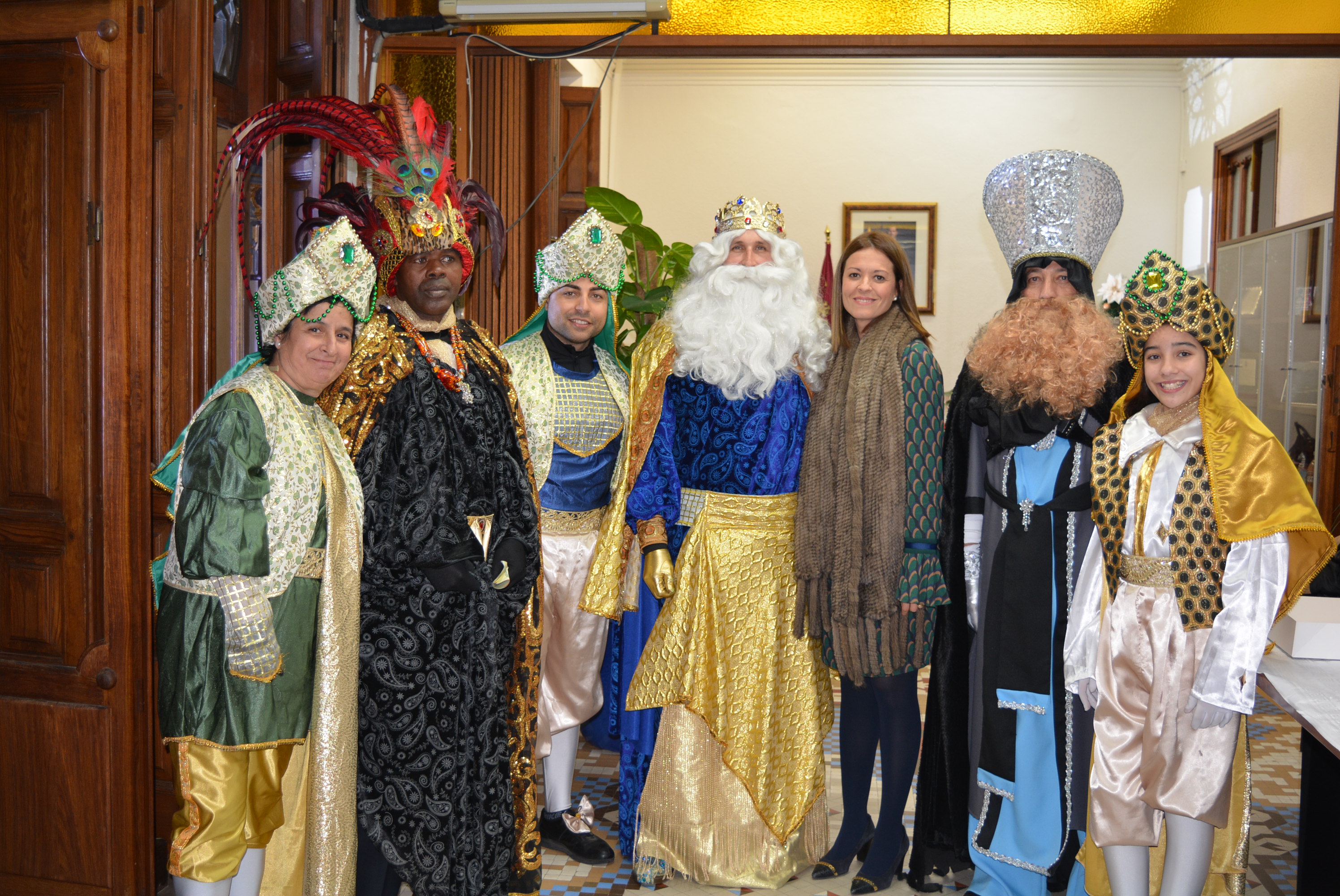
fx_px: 1453
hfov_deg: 49.5
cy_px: 448
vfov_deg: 34.3
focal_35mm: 39
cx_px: 670
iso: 400
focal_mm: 26
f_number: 4
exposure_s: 1/60
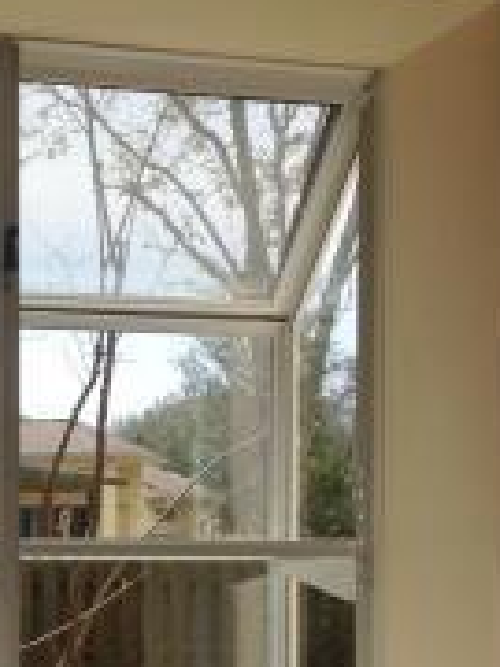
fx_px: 1676
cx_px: 48
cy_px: 574
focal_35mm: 87
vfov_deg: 22.1
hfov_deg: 16.7
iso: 50
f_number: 2.4
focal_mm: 4.28
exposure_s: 1/1346
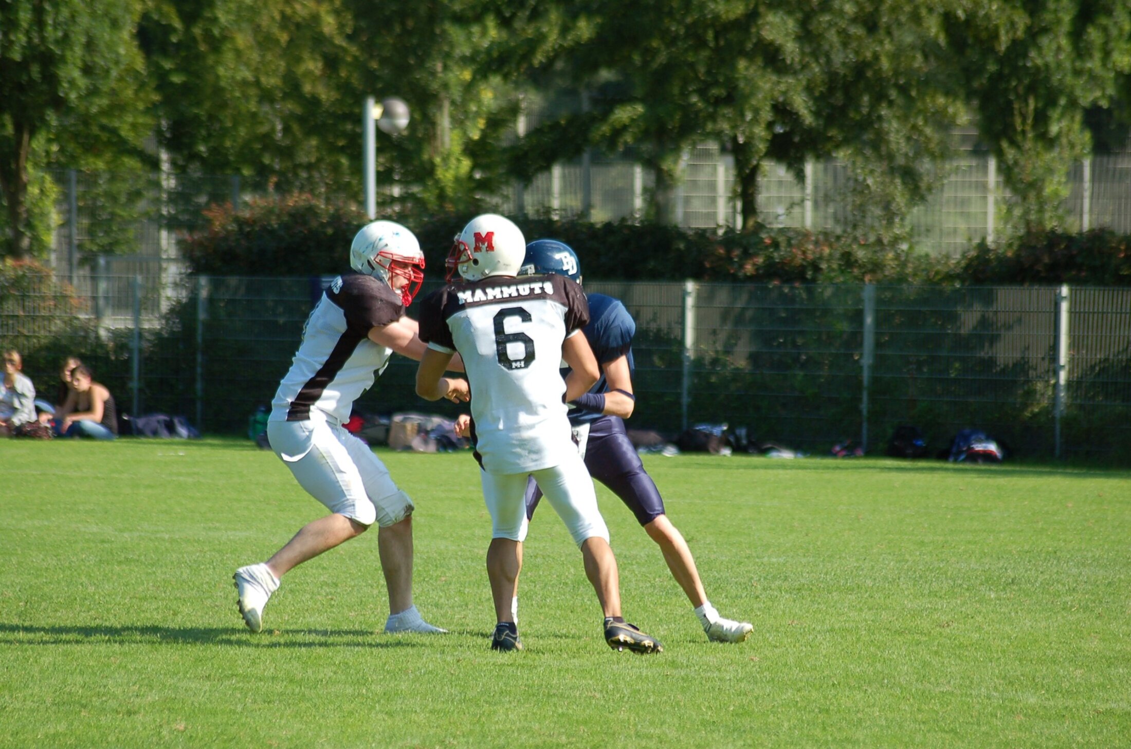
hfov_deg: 9.2
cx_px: 566
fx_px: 7055
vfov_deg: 6.1
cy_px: 374
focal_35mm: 225
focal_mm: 150
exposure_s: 1/1000
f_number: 4.5
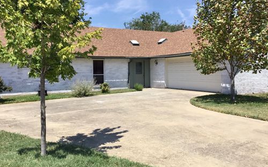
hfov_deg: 58.2
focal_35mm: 33
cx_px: 134
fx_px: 241
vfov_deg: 38.2
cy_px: 72
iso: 25
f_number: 2.4
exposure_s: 1/1481
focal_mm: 3.3
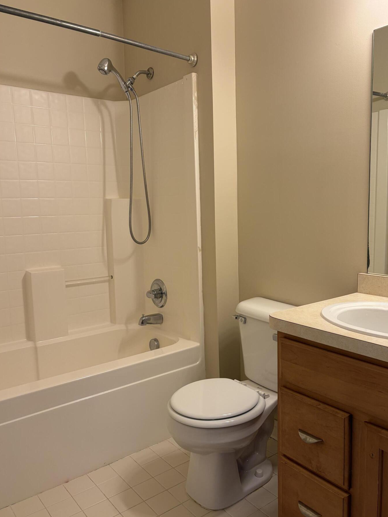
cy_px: 260
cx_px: 200
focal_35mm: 29
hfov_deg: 48.2
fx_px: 433
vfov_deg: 61.7
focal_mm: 5.96
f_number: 1.6
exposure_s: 1/60
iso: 100
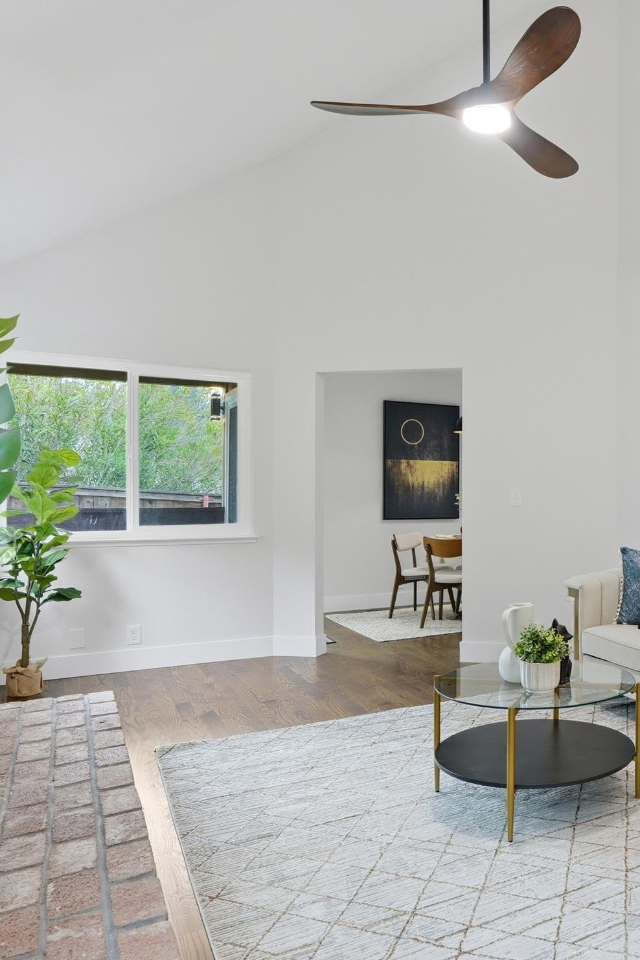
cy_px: 497
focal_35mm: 27
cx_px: 654
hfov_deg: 41.1
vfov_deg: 67.4
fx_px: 720
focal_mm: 16
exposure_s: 1/80
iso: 250
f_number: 9
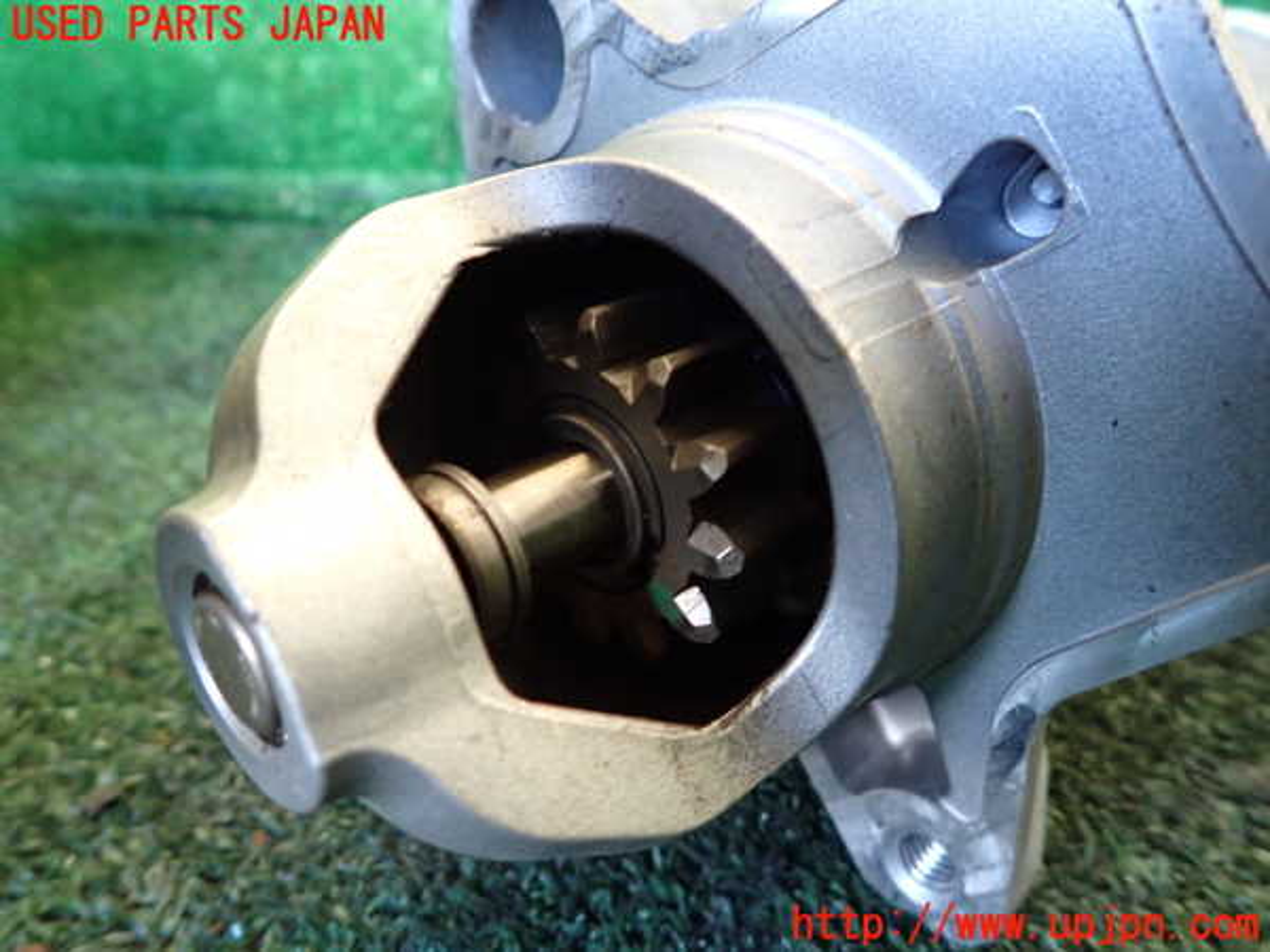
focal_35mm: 25
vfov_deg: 54.9
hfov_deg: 69.4
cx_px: 635
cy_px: 476
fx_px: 917
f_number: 2
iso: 500
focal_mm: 4.5
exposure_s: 1/30
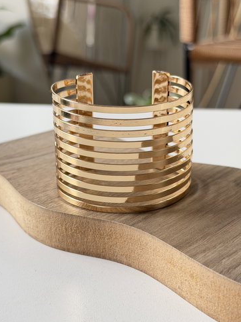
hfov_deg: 27.5
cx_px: 119
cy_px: 164
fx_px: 492
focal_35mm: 53
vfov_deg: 36.2
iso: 125
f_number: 1.78
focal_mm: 6.76
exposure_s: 1/60
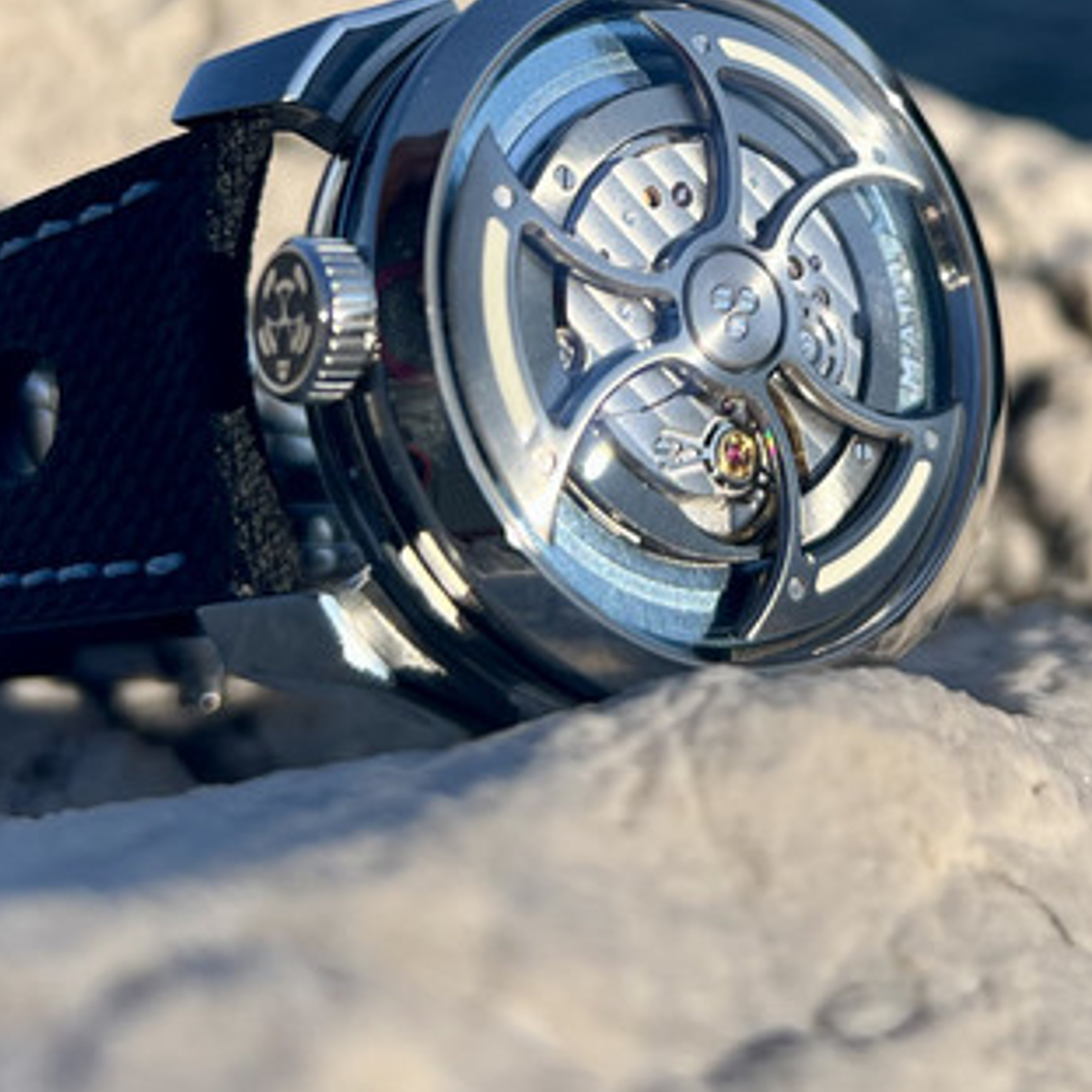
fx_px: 2106
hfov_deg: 28.7
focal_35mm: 59
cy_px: 46
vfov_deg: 27.7
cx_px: 808
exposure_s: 1/2513
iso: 50
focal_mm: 5.7
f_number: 1.5
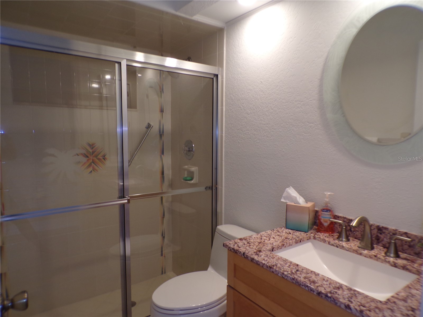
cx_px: 212
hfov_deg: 71.6
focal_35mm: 24
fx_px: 293
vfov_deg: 56.8
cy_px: 158
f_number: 3
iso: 94
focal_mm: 4.3
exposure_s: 1/34
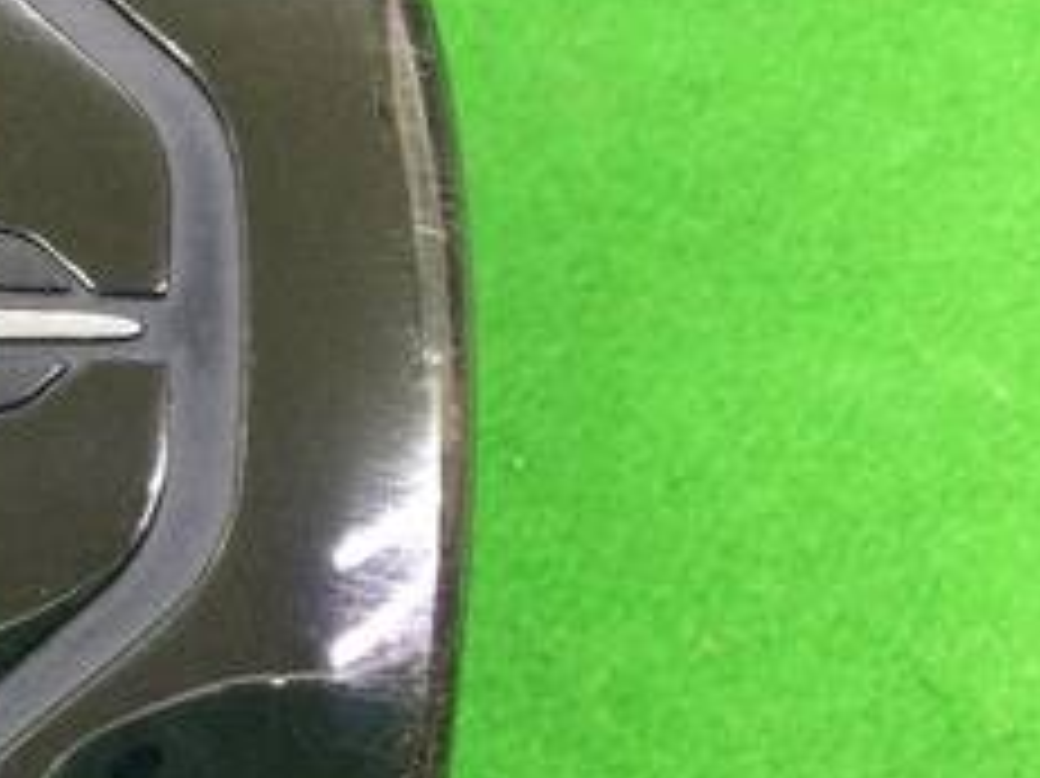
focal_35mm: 86
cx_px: -212
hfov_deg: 21.2
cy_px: 513
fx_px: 2582
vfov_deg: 17.1
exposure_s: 1/30
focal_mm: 3.3
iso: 200
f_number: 2.4
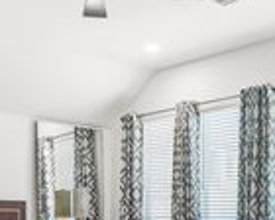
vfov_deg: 24.2
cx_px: 251
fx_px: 488
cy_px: 223
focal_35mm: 60
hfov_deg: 30.0
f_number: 8
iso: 100
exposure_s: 1/2
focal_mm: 14
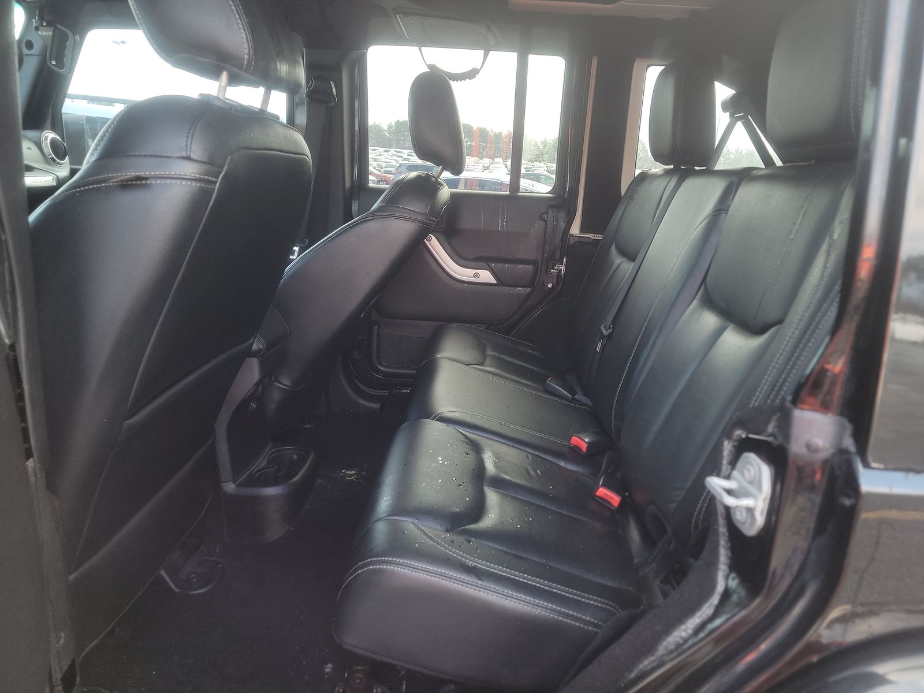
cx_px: 462
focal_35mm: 24
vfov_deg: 56.8
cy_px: 346
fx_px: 641
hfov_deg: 71.6
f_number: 1.8
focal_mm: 6.7
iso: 155
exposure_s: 1/59
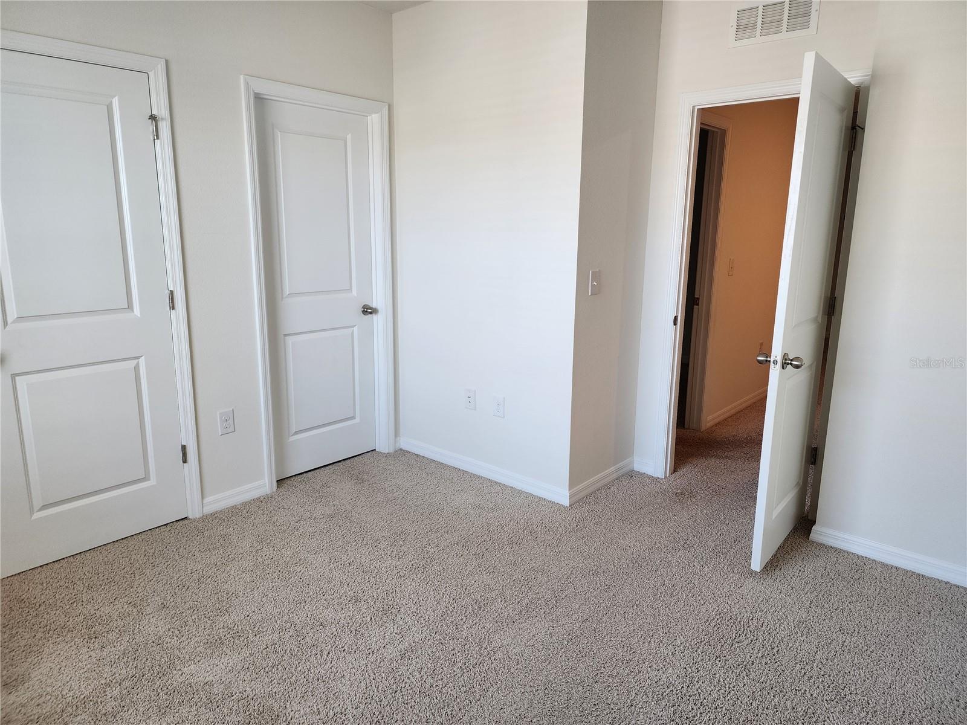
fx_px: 643
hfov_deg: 73.9
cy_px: 362
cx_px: 484
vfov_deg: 58.9
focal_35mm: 23
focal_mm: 6.4
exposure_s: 1/120
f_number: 1.8
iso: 125
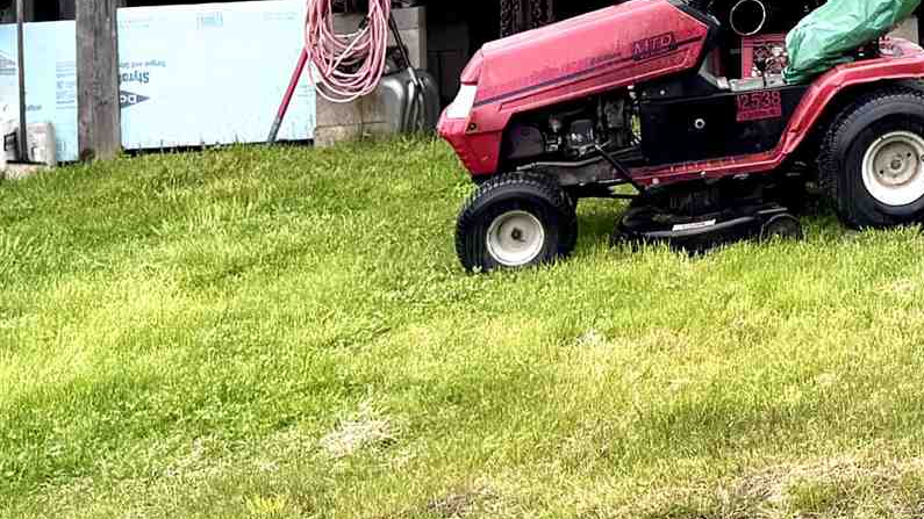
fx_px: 2474
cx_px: 1134
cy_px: -360
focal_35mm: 101
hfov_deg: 19.8
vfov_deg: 11.3
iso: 64
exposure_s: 1/267
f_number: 1.78
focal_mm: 6.76
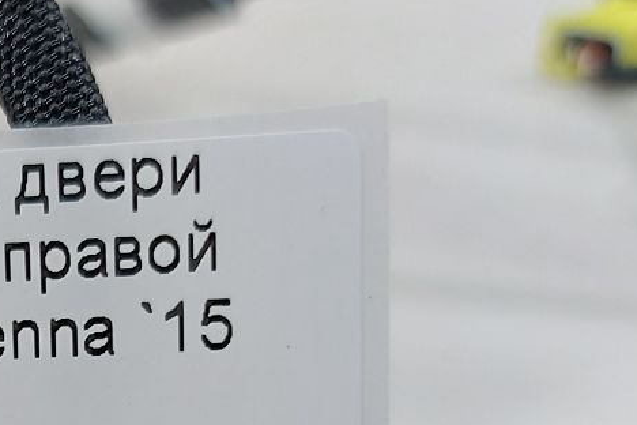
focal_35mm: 74
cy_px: 593
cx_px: -12
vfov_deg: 17.0
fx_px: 1309
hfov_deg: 25.8
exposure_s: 1/50
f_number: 1.8
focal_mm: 5.23
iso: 64
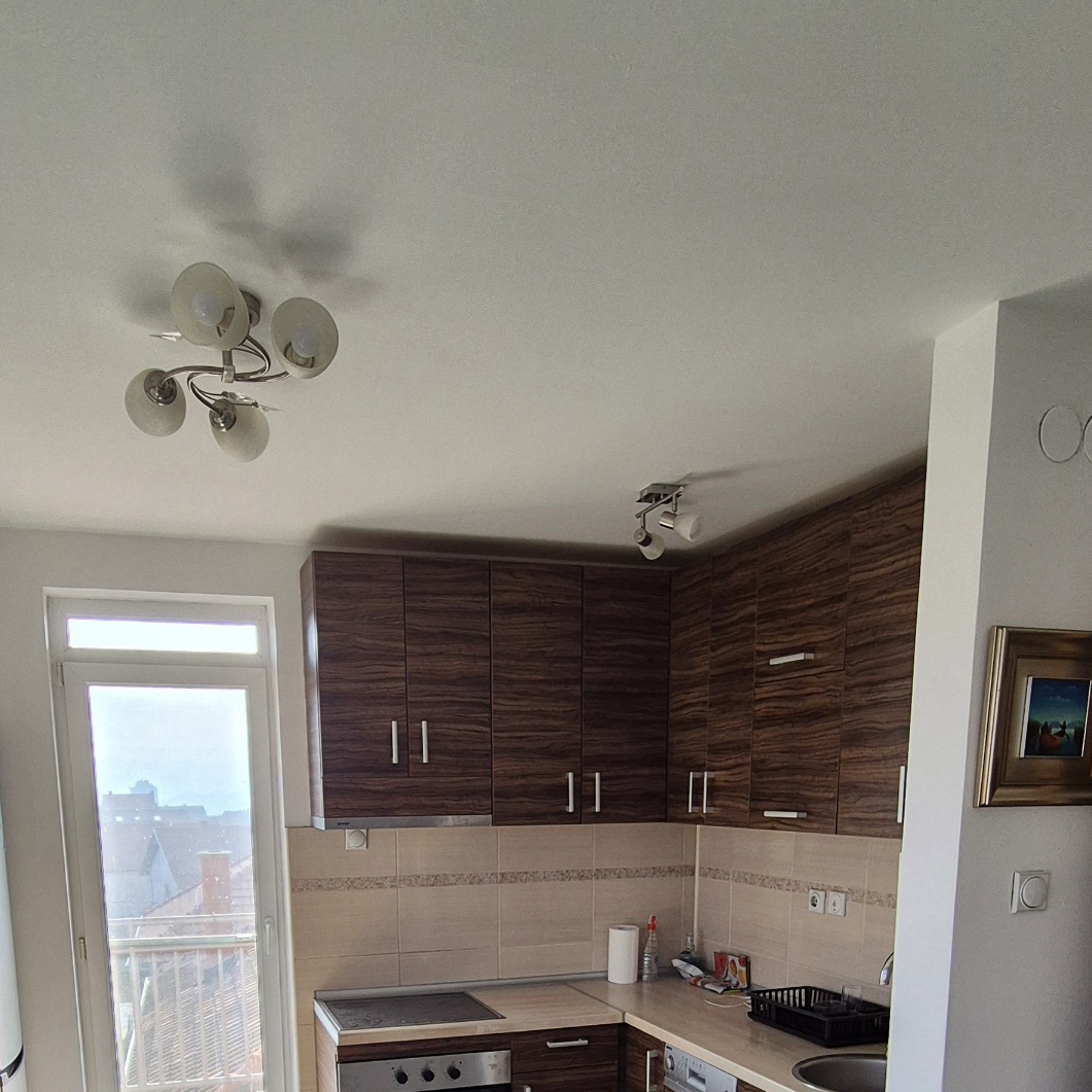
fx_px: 928
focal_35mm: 26
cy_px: 974
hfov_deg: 60.8
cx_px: 498
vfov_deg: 53.6
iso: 50
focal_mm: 2.2
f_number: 2.2
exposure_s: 1/100
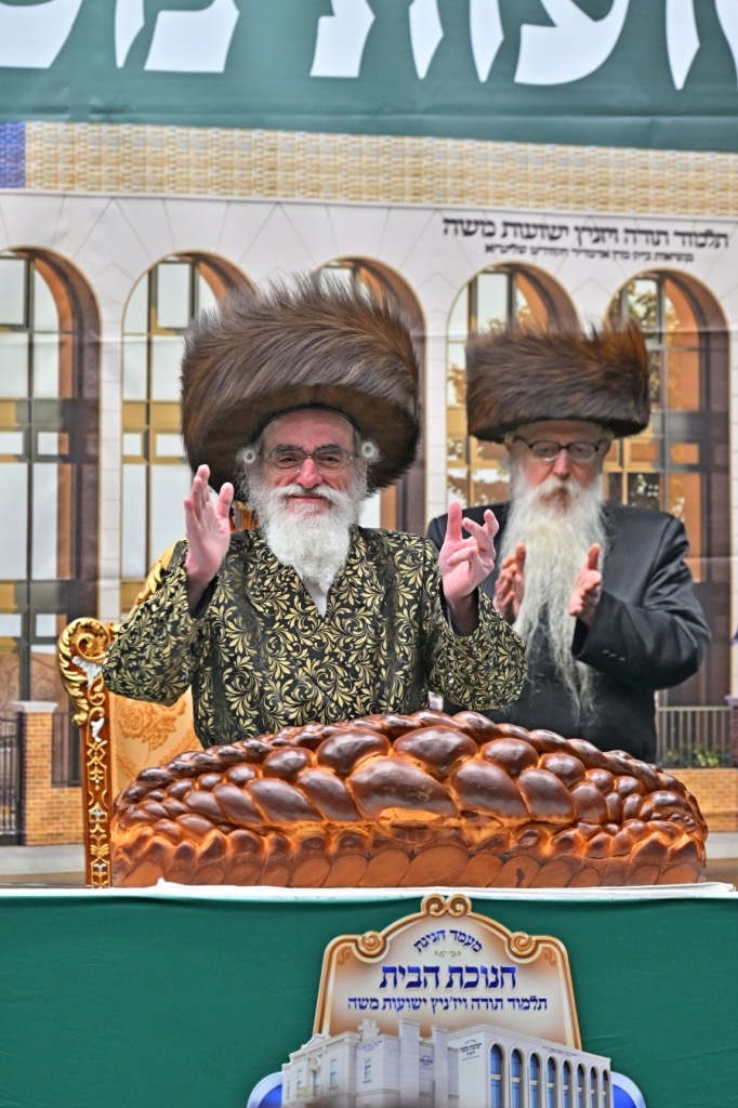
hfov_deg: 7.6
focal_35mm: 180
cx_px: 369
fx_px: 5538
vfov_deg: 11.4
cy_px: 554
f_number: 4
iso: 500
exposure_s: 1/320
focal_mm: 120
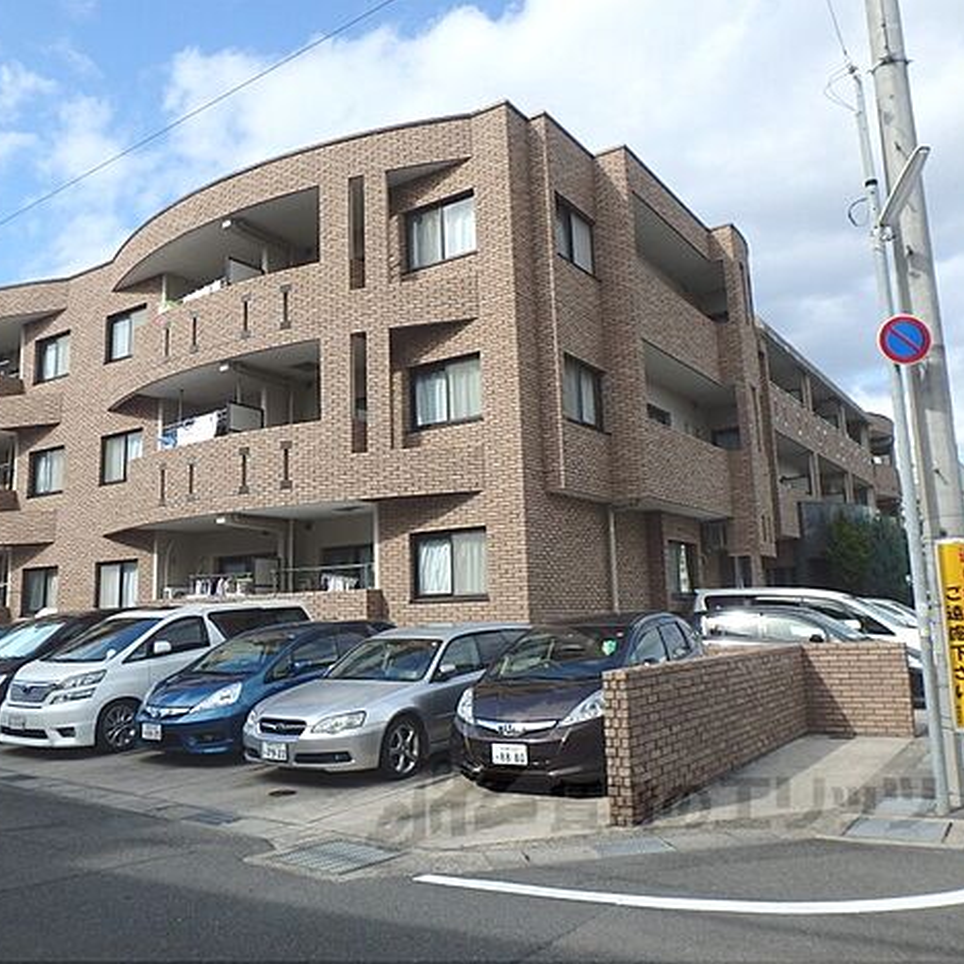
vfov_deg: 55.6
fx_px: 914
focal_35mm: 29
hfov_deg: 55.5
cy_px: 490
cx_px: 431
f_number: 3.9
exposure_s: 1/640
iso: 125
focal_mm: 4.2
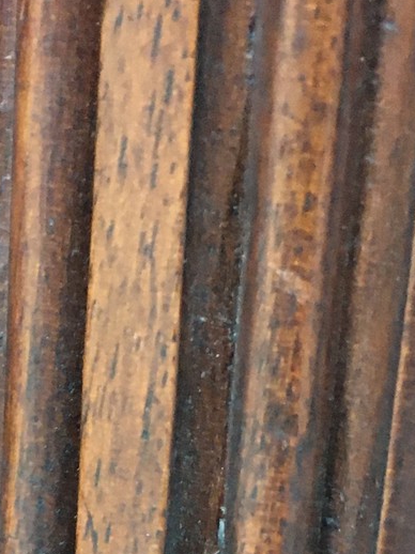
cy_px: 714
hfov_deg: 12.7
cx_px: -158
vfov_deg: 16.6
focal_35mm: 112
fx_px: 1792
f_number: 2.2
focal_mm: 4.15
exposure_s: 1/33
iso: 200
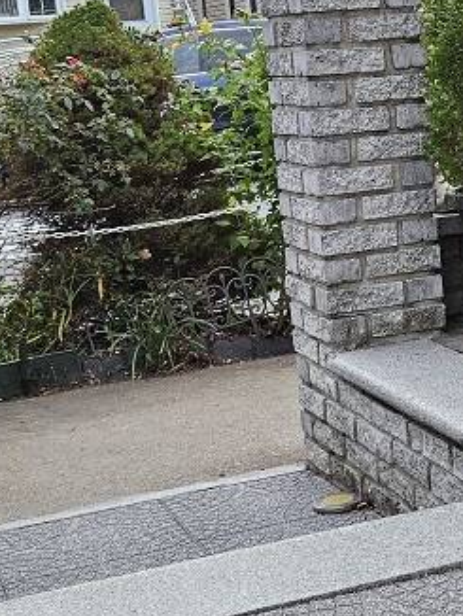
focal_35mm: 74
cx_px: 455
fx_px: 1318
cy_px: 279
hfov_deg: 19.4
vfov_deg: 26.3
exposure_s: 1/180
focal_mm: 5.4
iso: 200
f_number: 1.8
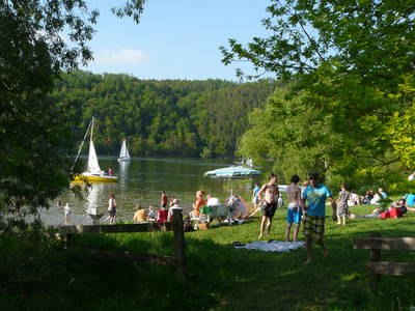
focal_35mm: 42
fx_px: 504
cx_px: 208
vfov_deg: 34.3
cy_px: 156
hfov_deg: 44.8
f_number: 5.6
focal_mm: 6.8
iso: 100
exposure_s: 1/250
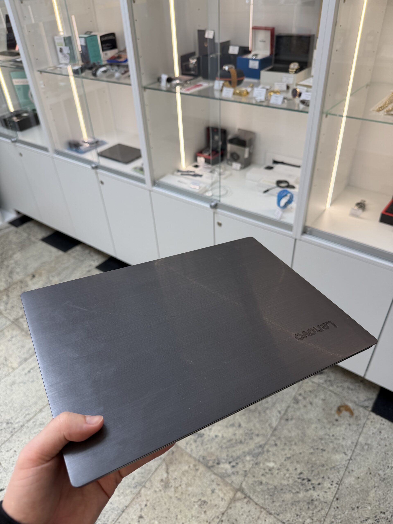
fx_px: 363
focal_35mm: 24
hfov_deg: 56.8
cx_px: 196
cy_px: 262
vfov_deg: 71.6
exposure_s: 1/131
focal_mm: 6.76
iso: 64
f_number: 1.78
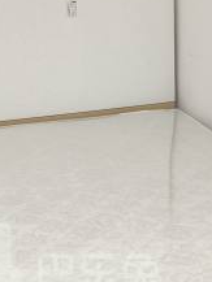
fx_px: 922
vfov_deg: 17.1
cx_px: 57
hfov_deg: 13.1
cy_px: 259
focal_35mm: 113
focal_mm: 8.67
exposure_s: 1/100
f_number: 1.75
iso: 127
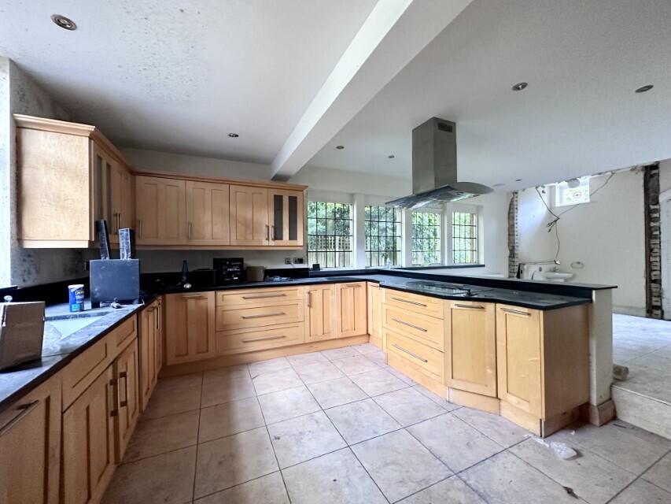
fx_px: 271
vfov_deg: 85.7
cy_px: 252
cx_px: 336
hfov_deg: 102.1
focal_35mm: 14
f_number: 2.2
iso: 400
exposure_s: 1/60
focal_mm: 2.22
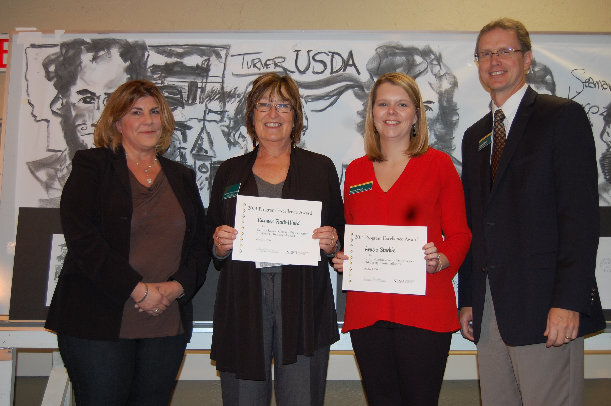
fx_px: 763
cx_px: 306
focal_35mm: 45
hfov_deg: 43.6
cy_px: 203
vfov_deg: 29.8
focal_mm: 30
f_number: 4.2
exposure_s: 1/60
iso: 400
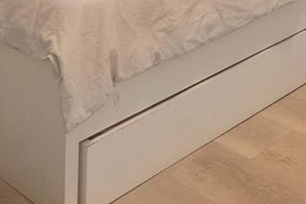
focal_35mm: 76
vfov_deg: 16.0
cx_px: 456
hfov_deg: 22.1
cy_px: -129
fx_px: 646
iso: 320
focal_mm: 16
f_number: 4
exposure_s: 1/50
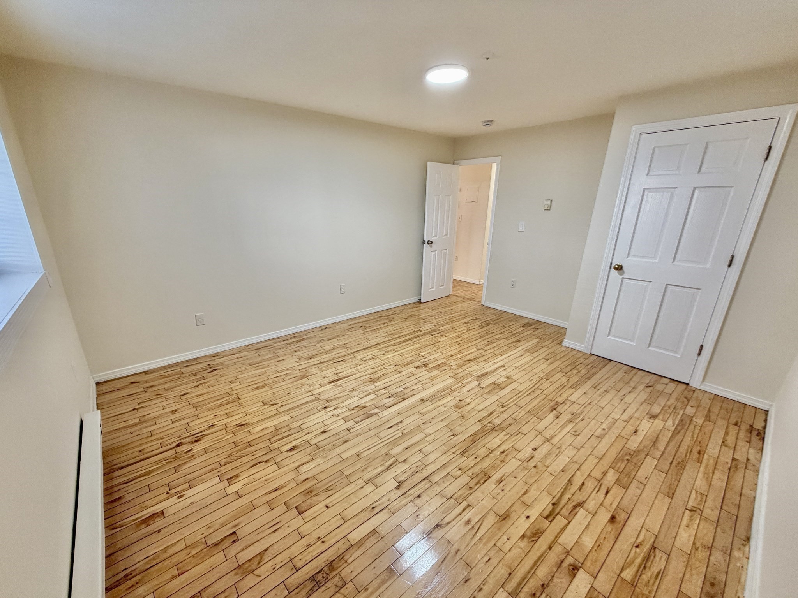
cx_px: 399
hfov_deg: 102.1
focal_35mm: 14
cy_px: 299
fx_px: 323
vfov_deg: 85.7
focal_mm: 2.22
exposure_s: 1/60
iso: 160
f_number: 2.2
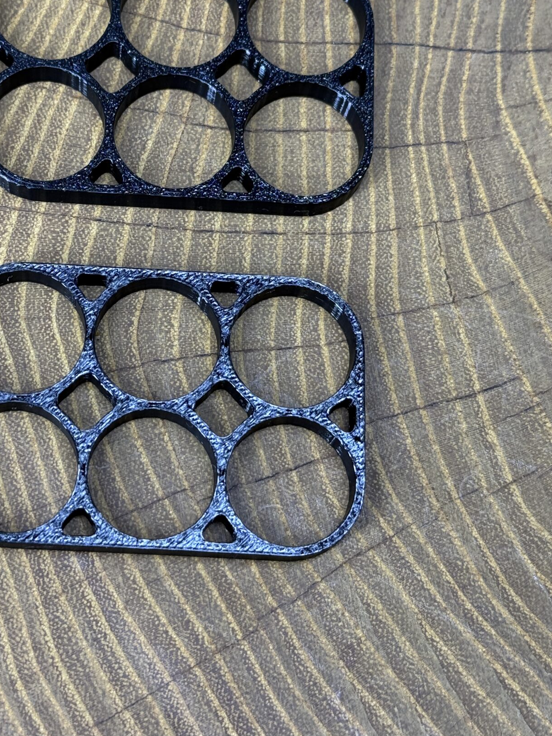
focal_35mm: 76
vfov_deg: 25.5
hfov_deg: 19.3
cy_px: 250
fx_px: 1616
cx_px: 152
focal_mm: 6.76
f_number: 1.78
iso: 64
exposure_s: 1/206
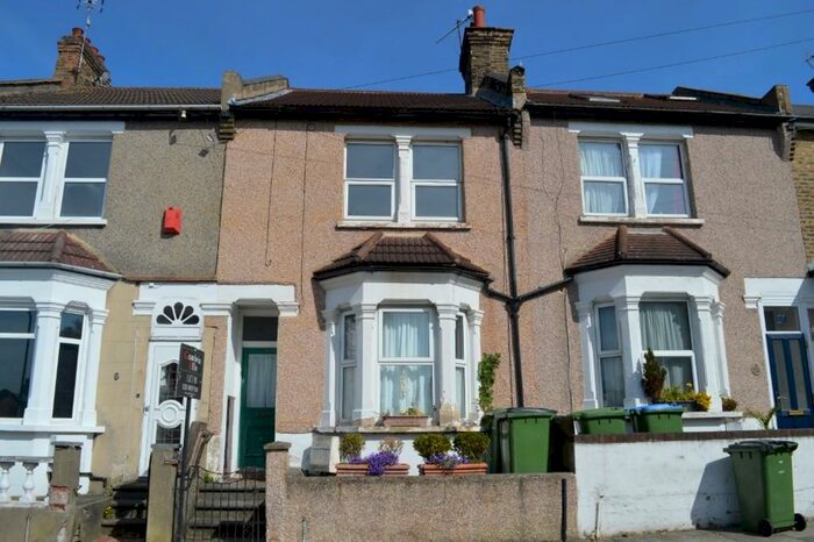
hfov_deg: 67.4
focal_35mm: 27
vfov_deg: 47.9
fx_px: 610
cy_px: 271
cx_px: 407
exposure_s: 1/320
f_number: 9
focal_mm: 18
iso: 100
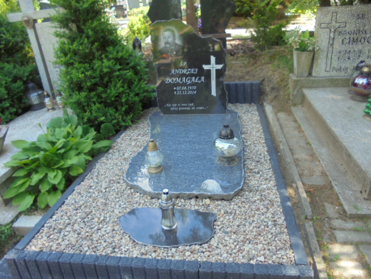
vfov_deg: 53.1
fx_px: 279
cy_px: 140
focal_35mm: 26
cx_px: 186
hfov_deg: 67.3
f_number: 3.5
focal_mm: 4.6
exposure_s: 1/200
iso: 100
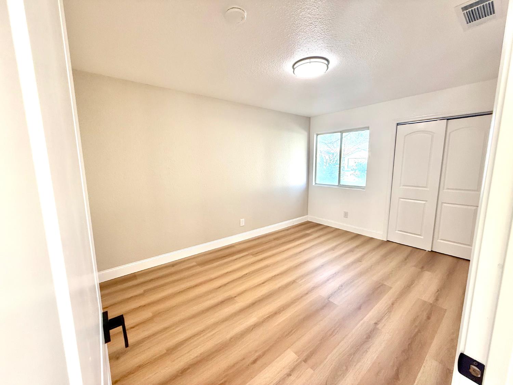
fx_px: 207
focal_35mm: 14
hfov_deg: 102.1
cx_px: 256
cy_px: 192
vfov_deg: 85.7
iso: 160
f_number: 2.2
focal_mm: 2.22
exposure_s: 1/120
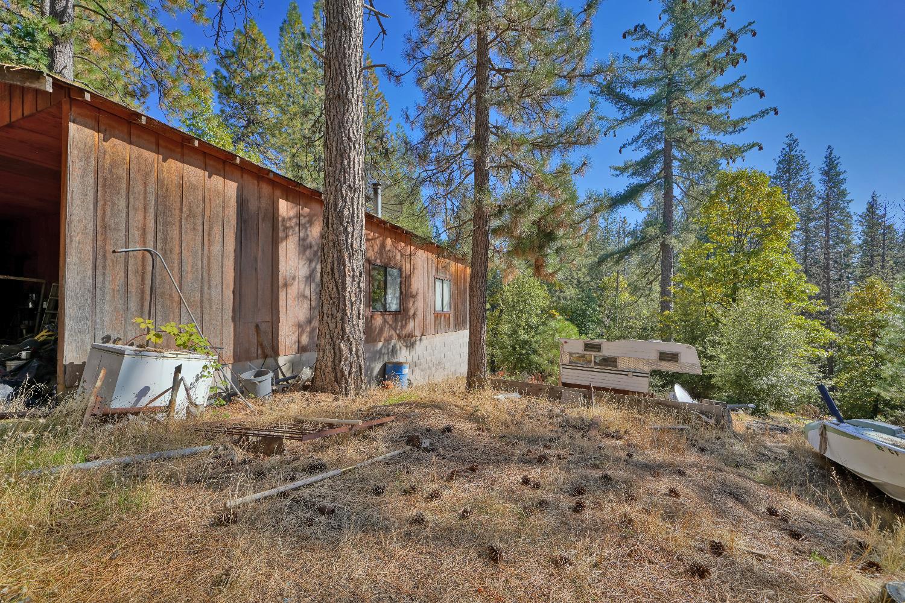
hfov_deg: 104.3
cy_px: 302
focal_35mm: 14
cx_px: 452
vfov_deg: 81.2
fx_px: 352
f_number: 7.1
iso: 100
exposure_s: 1/125
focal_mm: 14
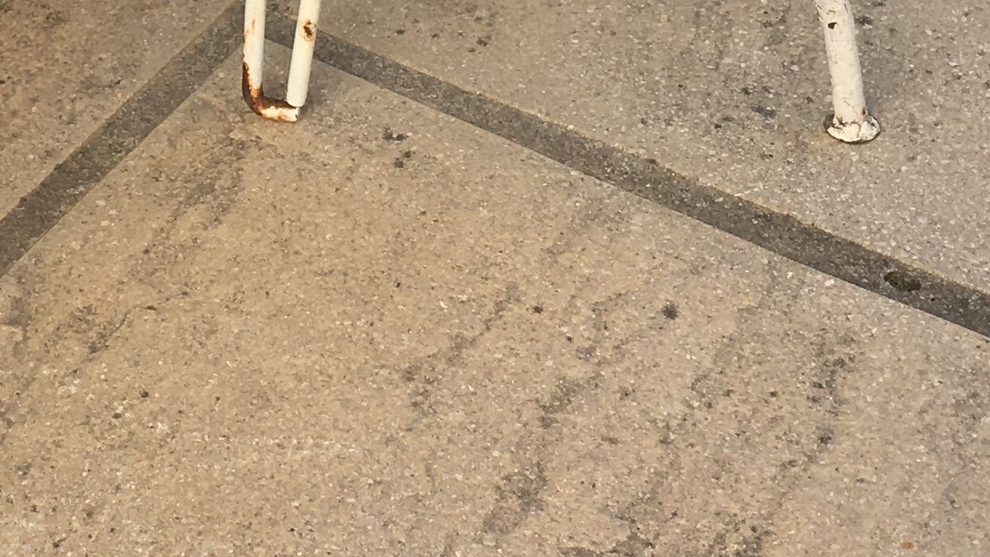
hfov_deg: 20.2
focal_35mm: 103
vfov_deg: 11.6
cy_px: -45
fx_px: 2704
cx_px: 30
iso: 25
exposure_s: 1/463
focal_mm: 4.15
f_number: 2.2
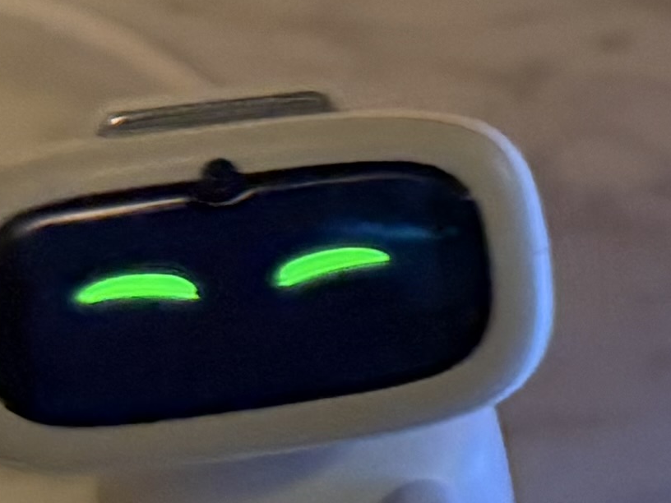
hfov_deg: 10.5
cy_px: 28
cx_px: 1455
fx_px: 3257
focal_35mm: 168
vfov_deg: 8.8
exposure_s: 1/50
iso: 400
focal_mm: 6.76
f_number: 1.78
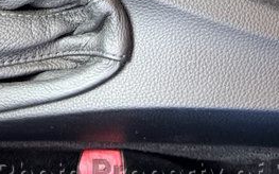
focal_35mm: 99
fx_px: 752
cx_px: 111
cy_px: -198
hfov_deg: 21.0
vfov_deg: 11.6
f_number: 1.78
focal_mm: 6.76
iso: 400
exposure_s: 1/60
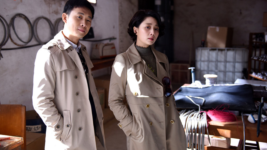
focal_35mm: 40
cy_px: 71
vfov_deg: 29.7
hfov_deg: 50.5
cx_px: 133
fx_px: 283
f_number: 2.8
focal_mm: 38
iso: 1000
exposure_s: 1/80
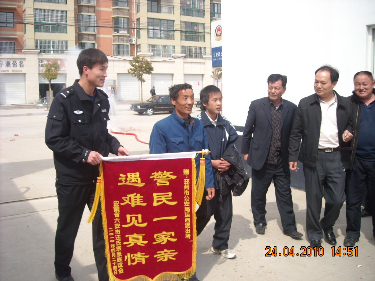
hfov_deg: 52.6
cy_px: 140
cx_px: 188
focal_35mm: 35
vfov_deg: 40.7
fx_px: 379
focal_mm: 5.7
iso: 64
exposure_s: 1/161
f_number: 5.6
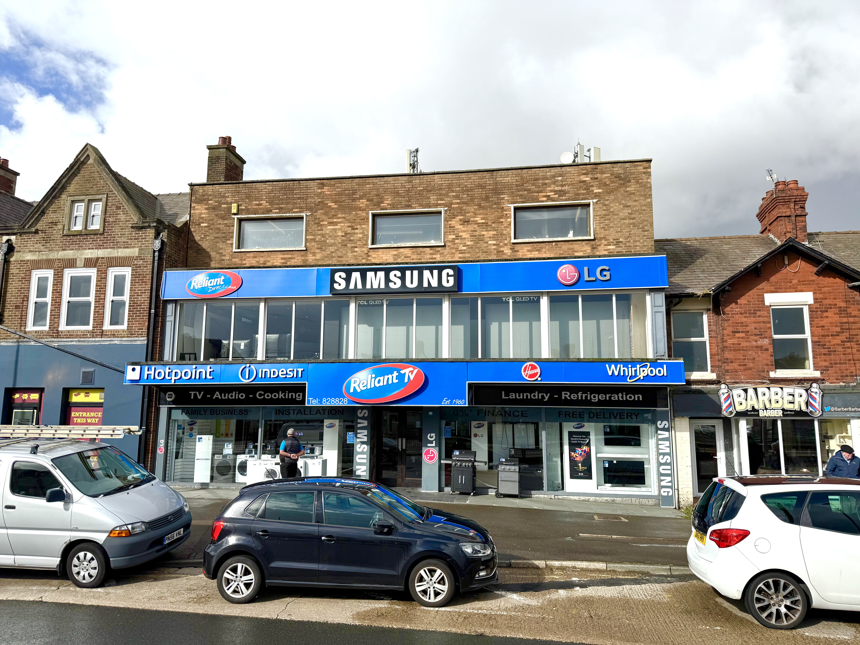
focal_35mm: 24
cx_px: 430
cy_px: 322
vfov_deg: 56.8
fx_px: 596
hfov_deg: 71.6
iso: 80
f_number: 1.78
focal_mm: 6.76
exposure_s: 1/7353
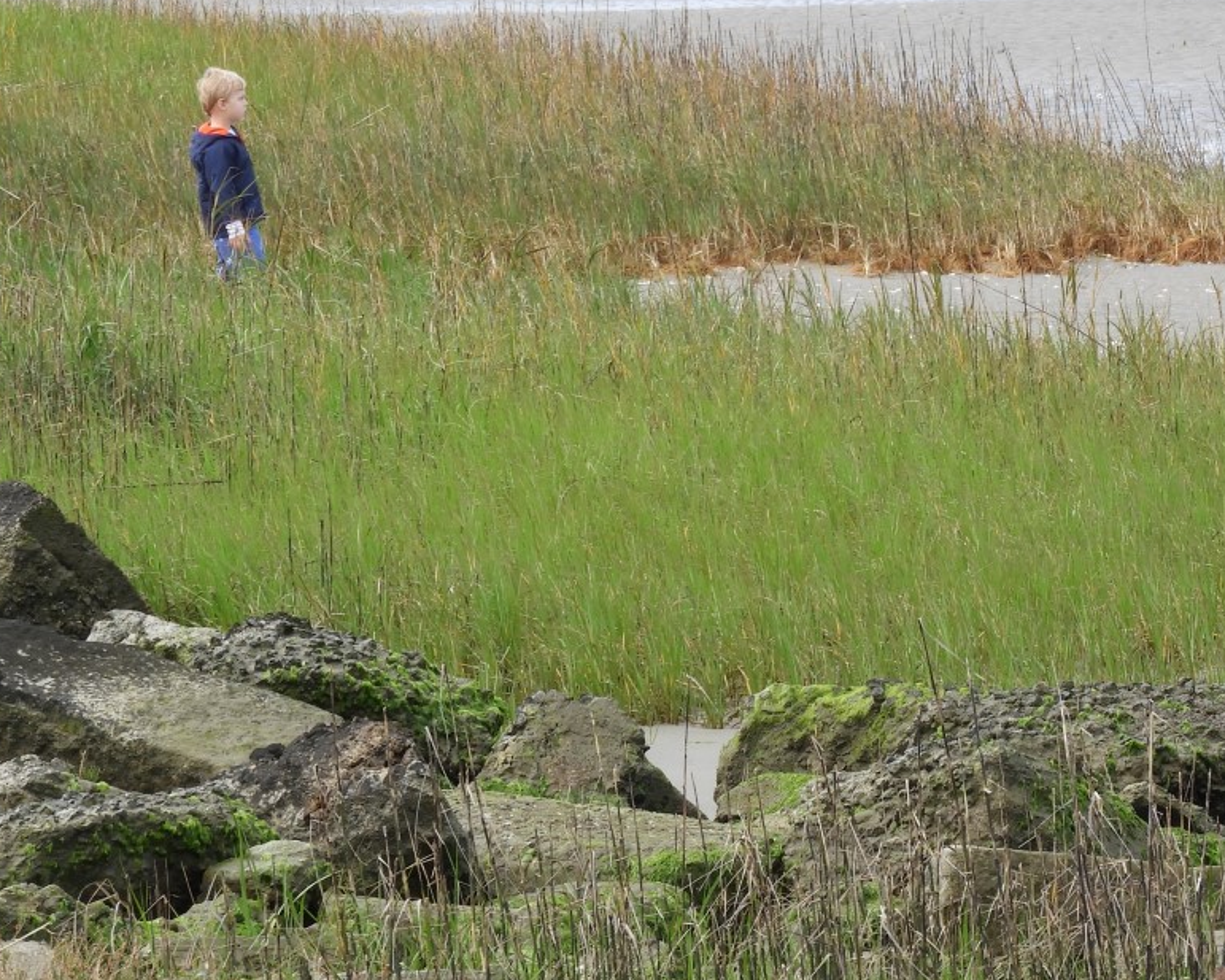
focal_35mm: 492
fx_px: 17840
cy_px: 326
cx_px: 917
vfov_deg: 3.1
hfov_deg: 3.9
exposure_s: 1/200
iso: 100
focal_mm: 48.4
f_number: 5.5
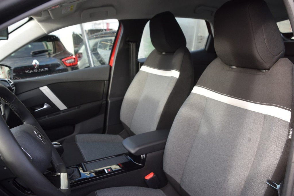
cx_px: 147
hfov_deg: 61.9
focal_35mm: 30
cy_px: 98
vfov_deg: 43.6
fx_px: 245
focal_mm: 20
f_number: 5.6
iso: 400
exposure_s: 1/125
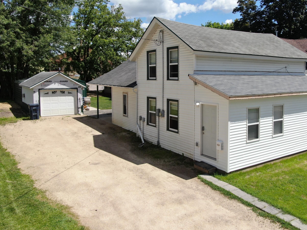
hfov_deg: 59.6
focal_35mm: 30
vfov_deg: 46.6
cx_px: 181
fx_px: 266
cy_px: 93
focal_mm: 4.39
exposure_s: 1/1250
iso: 100
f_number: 2.8
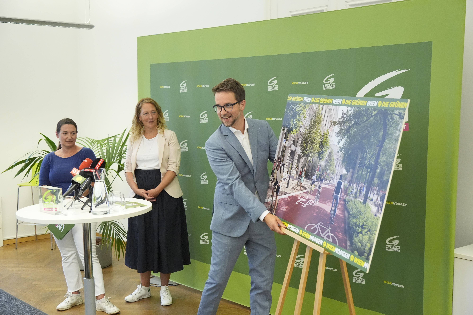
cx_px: 236
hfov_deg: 48.5
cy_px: 158
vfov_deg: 33.4
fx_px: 526
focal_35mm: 40
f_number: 4.5
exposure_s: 1/200
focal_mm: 40
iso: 5000
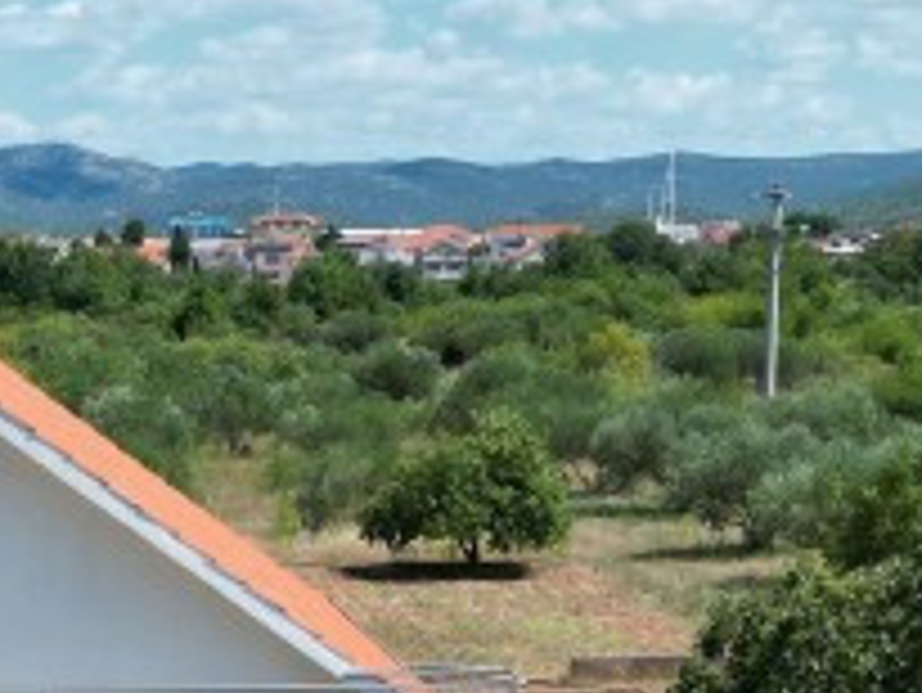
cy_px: 990
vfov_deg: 14.0
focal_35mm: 100
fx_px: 2665
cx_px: 155
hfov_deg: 19.4
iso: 120
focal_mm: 6.72
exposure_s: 1/3000
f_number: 1.7
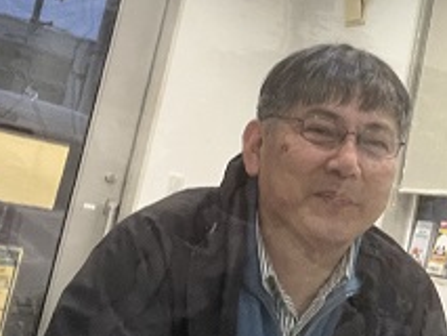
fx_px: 892
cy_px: 99
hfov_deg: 26.3
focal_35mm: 69
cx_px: 474
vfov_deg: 21.2
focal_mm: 2.71
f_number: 2.2
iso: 200
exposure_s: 1/60
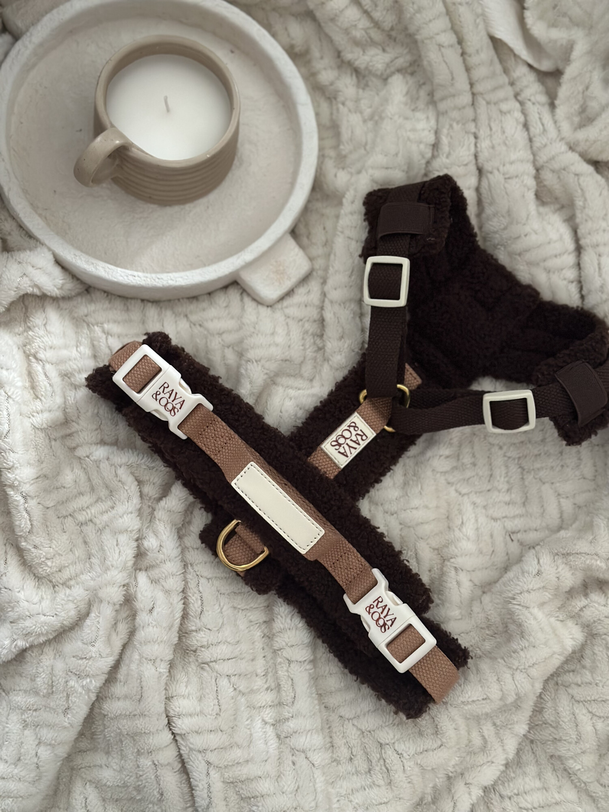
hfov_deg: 30.3
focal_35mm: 48
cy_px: 406
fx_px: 1126
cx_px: 304
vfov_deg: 39.7
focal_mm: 6.86
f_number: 1.78
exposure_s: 1/49
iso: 400
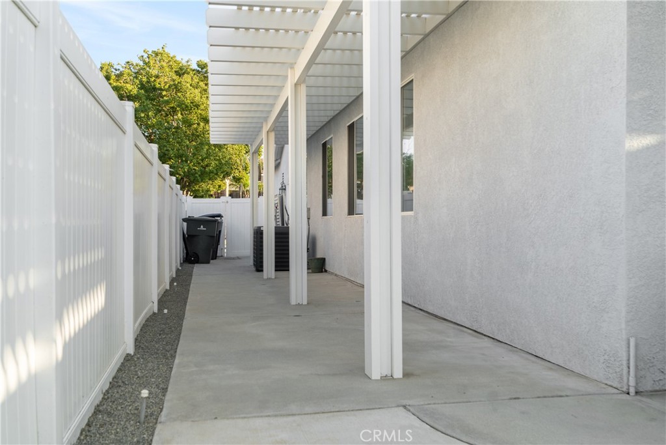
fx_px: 574
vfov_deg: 42.3
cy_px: 222
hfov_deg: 60.3
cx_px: 333
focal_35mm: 31
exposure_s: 1/50
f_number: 8
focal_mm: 21
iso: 160
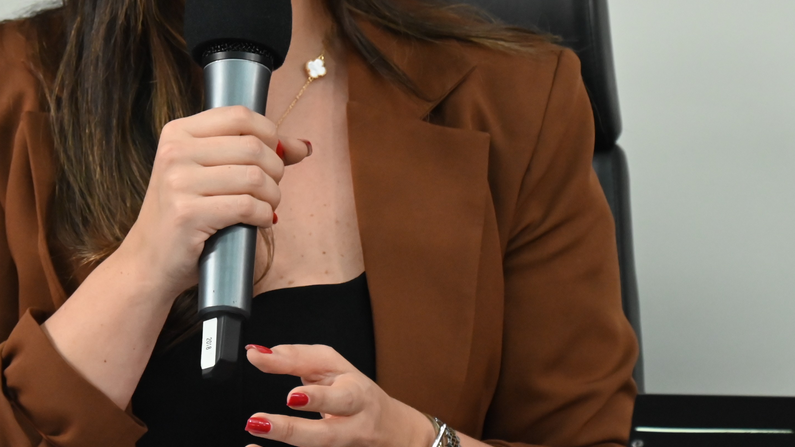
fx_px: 6240
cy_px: 130
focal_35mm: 296
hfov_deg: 7.3
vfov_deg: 4.1
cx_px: 231
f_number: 6.3
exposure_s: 1/250
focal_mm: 135
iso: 3200
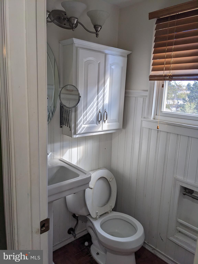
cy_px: 132
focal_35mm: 27
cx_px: 99
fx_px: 206
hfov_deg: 51.4
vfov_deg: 65.3
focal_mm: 4.38
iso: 51
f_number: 1.73
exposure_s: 1/181
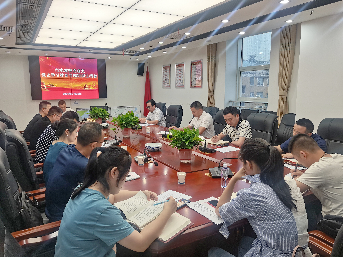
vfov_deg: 51.4
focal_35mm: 27
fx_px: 268
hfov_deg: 65.3
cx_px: 172
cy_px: 128
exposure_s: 1/100
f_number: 1.9
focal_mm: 4.94
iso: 100
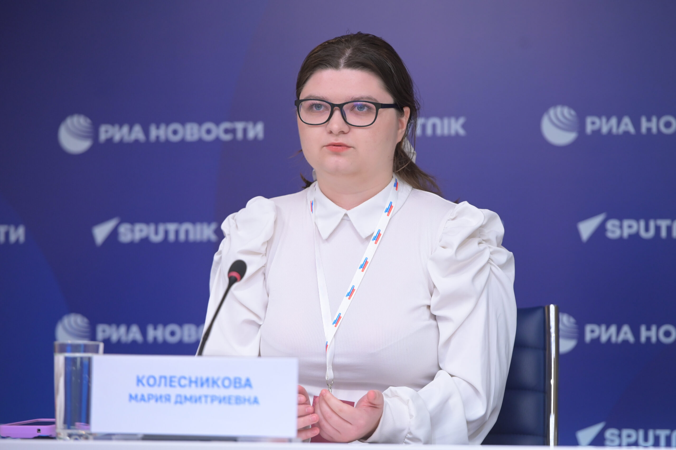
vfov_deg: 7.6
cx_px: 338
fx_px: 3379
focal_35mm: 180
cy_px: 225
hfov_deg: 11.4
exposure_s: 1/320
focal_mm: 180
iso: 1600
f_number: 3.5
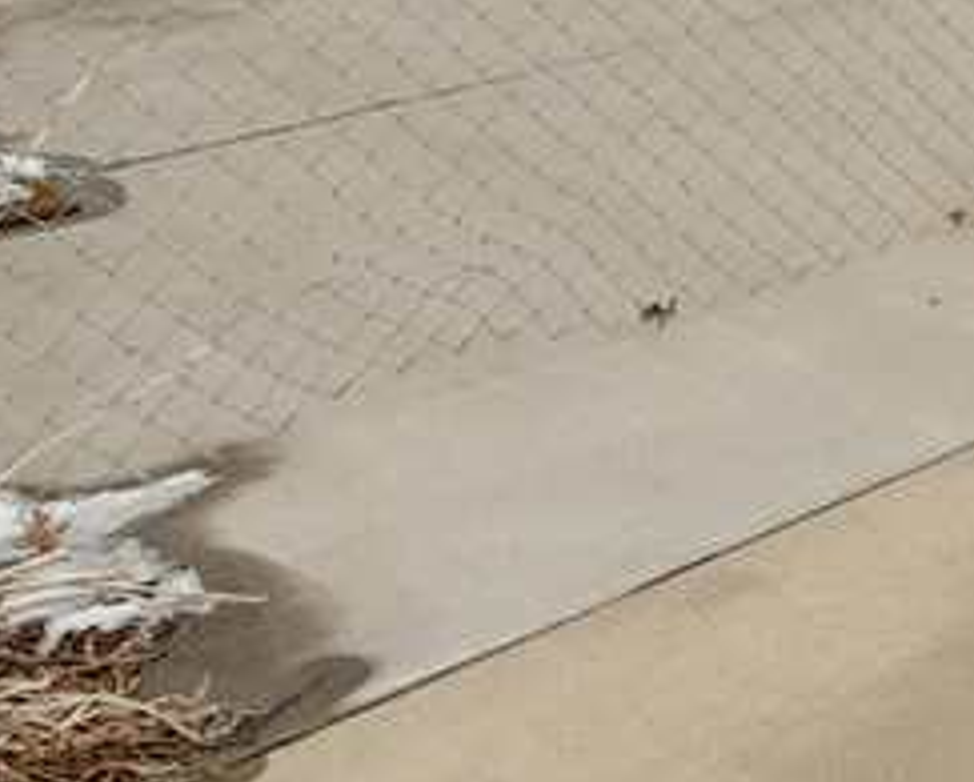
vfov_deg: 16.4
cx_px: 2000
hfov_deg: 17.0
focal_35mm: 79
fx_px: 2280
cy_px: -612
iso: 400
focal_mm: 16
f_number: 10
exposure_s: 1/500
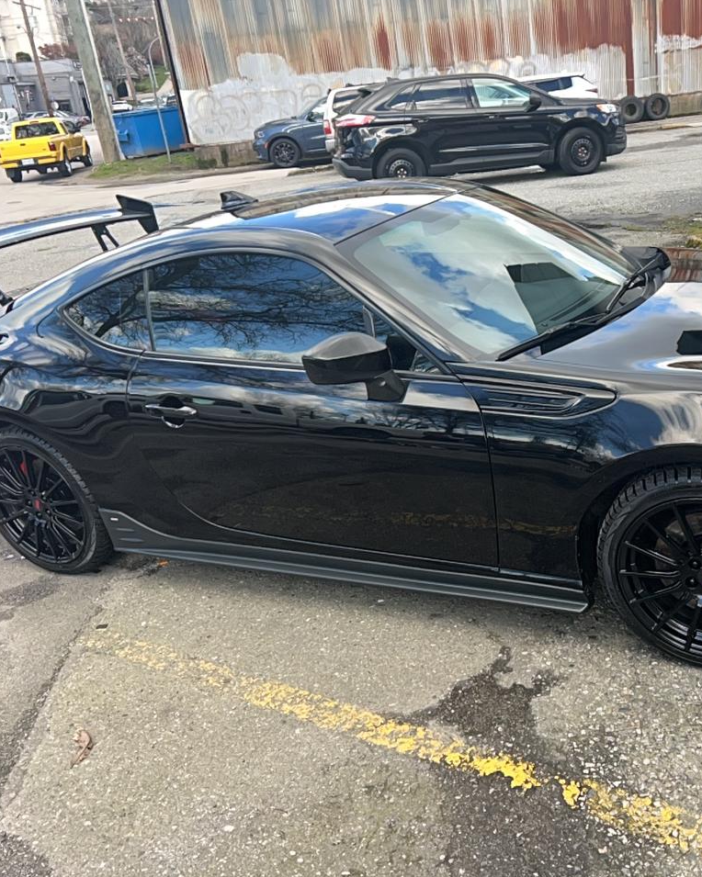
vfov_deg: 52.8
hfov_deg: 42.3
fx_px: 883
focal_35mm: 34
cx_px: 509
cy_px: 438
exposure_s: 1/1138
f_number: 1.5
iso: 32
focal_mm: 5.7
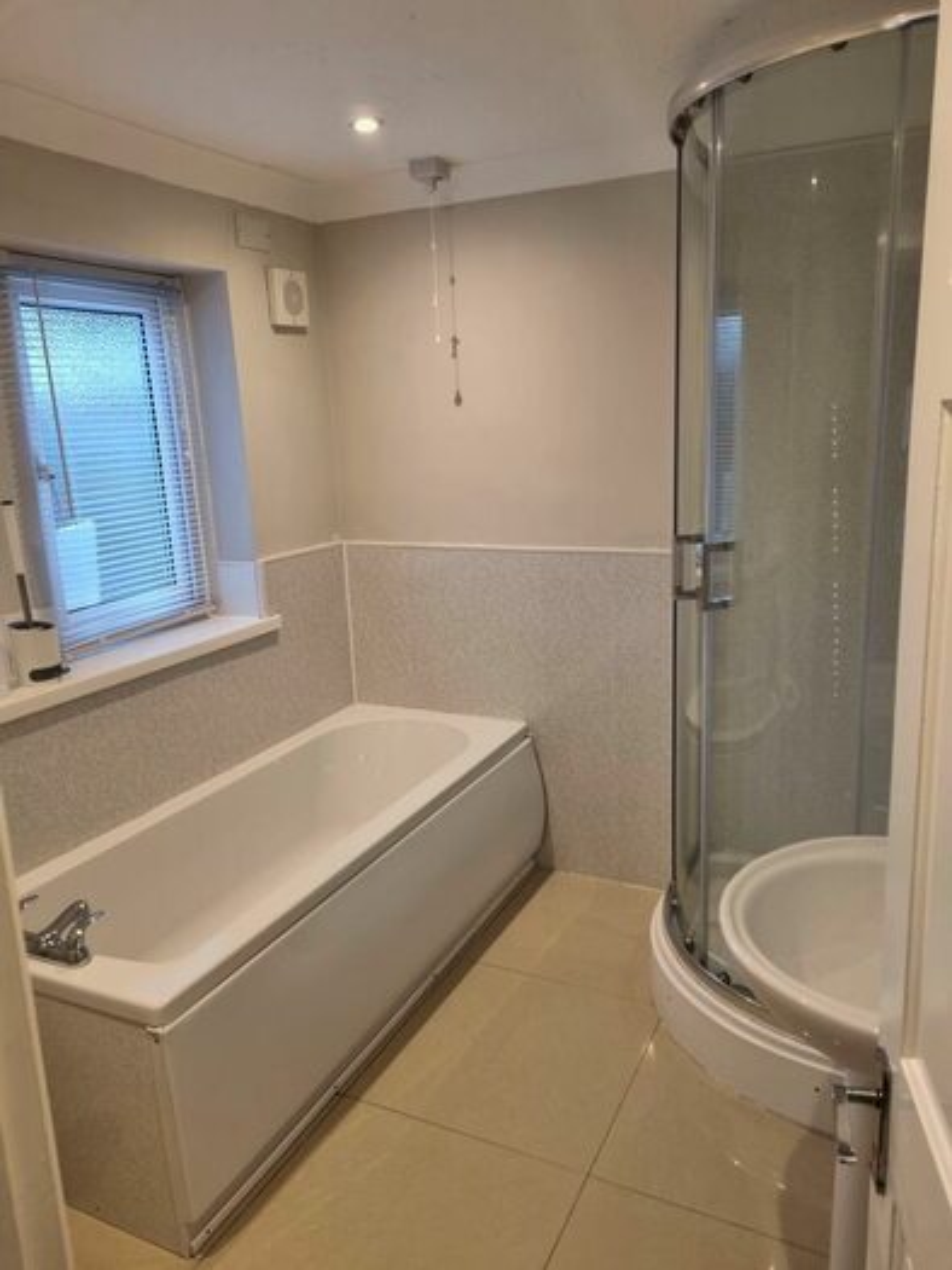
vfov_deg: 67.3
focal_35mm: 26
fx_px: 953
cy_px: 635
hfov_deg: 53.1
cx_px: 476
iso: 250
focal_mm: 5.4
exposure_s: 1/100
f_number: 1.8
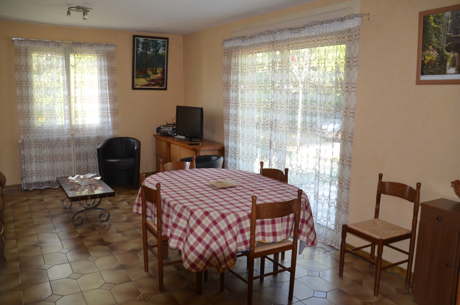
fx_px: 402
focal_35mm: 32
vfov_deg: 41.5
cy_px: 152
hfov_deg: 59.6
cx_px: 230
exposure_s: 1/125
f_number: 3.5
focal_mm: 21
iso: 400
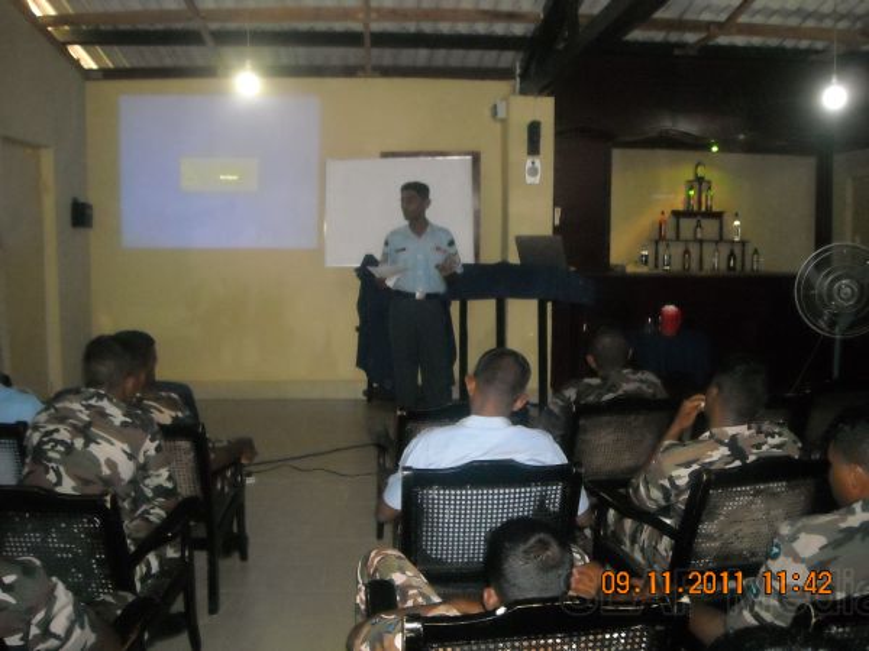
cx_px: 434
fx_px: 879
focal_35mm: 35
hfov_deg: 52.6
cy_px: 326
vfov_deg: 40.7
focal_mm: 5.7
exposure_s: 1/60
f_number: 2.8
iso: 616
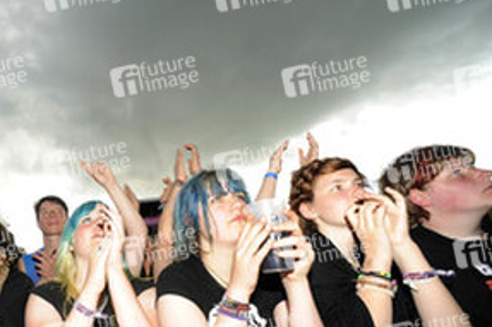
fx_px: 300
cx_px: 109
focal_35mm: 22
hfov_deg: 71.8
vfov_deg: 56.4
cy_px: 205
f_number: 9
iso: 320
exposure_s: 1/160
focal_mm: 14
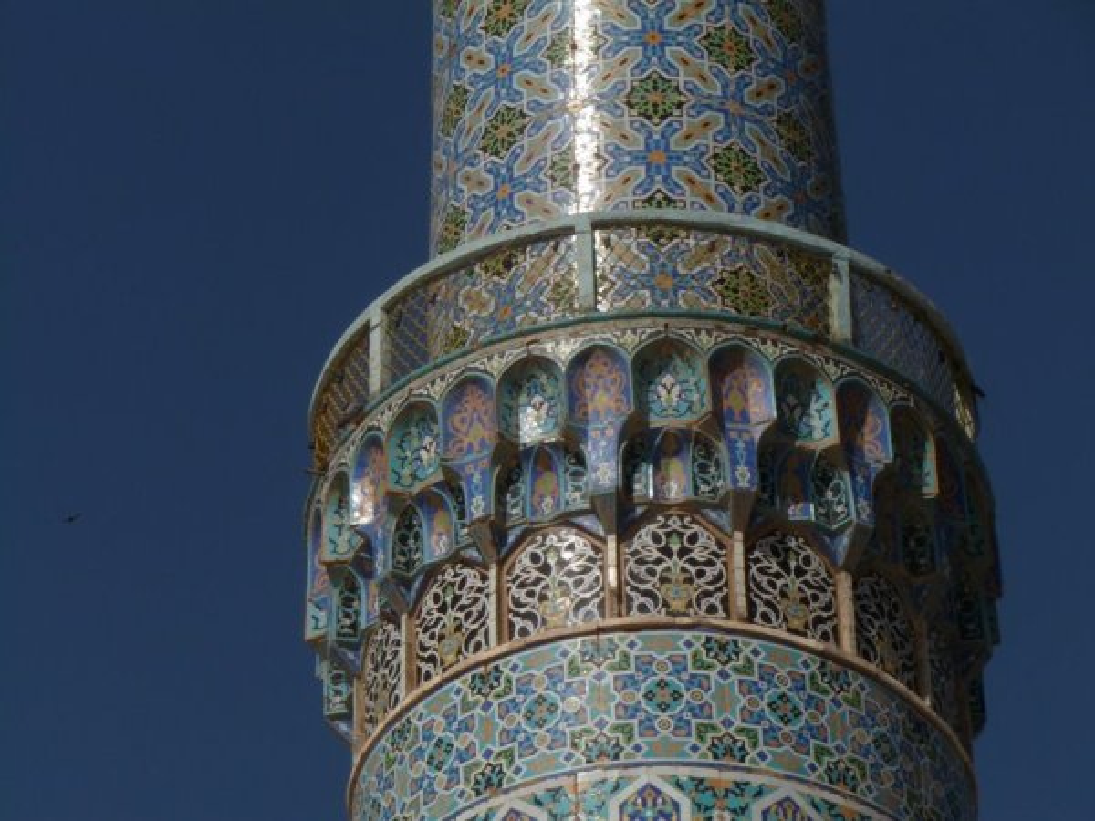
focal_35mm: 197
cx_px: 548
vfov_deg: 7.5
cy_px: 410
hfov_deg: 10.0
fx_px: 6232
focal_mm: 35.2
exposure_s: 1/500
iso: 100
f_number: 8
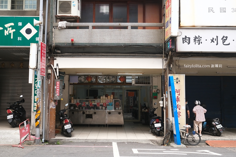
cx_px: 118
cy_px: 78
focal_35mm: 35
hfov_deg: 54.4
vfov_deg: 37.9
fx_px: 229
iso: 500
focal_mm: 23
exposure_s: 1/600
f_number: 3.6
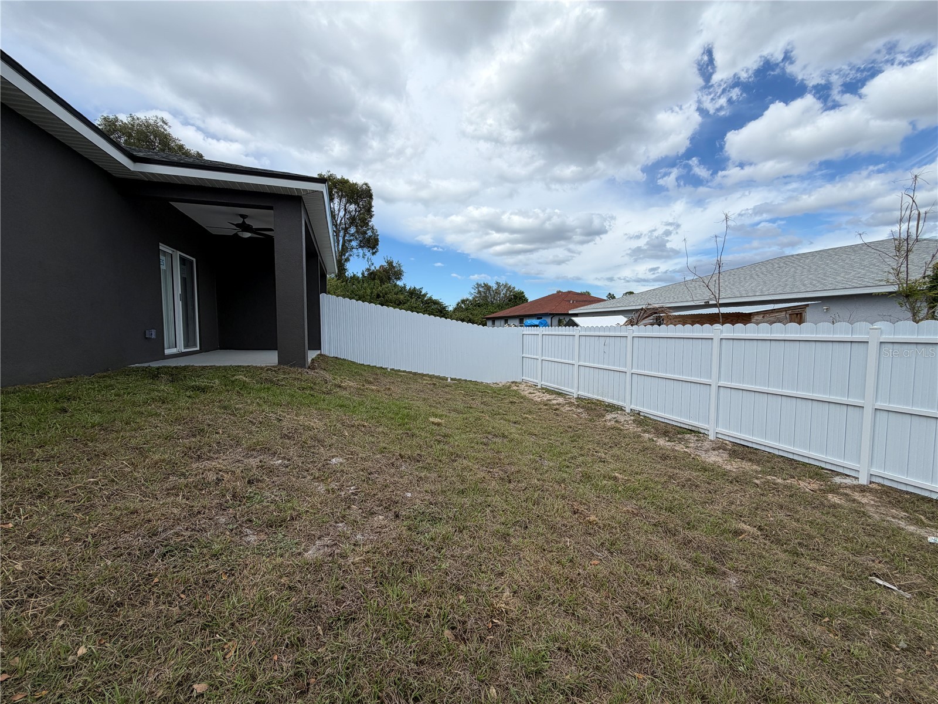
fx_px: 379
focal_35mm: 14
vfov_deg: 85.7
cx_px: 469
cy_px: 352
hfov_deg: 102.1
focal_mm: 2.22
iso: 20
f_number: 2.2
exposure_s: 1/864
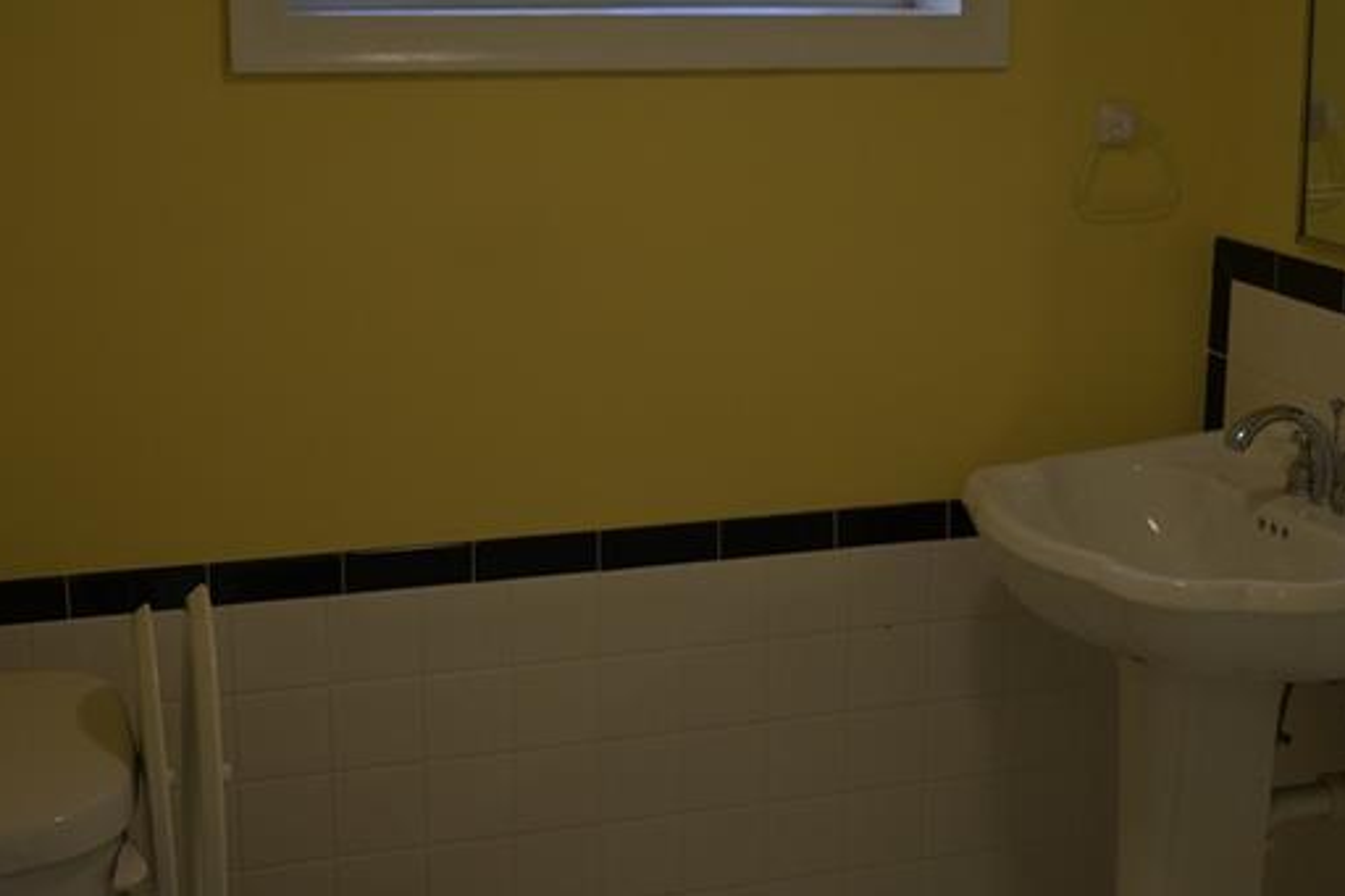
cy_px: 385
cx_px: 812
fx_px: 2278
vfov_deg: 22.2
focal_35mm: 61
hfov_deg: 32.8
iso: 800
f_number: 4
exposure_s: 1/320
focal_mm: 30.5
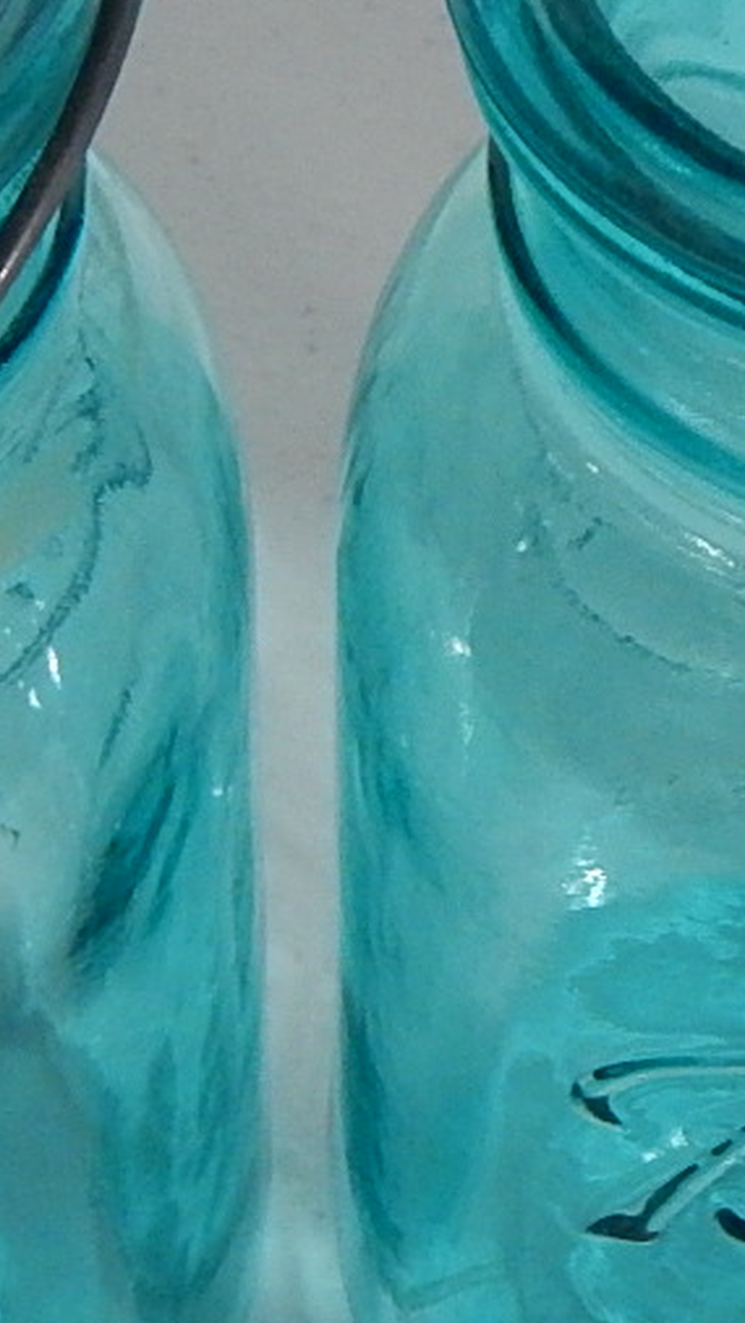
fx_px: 5192
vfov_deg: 14.5
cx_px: 565
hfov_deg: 8.2
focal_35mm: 148
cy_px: 588
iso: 400
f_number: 3.6
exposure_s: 1/50
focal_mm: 7.7
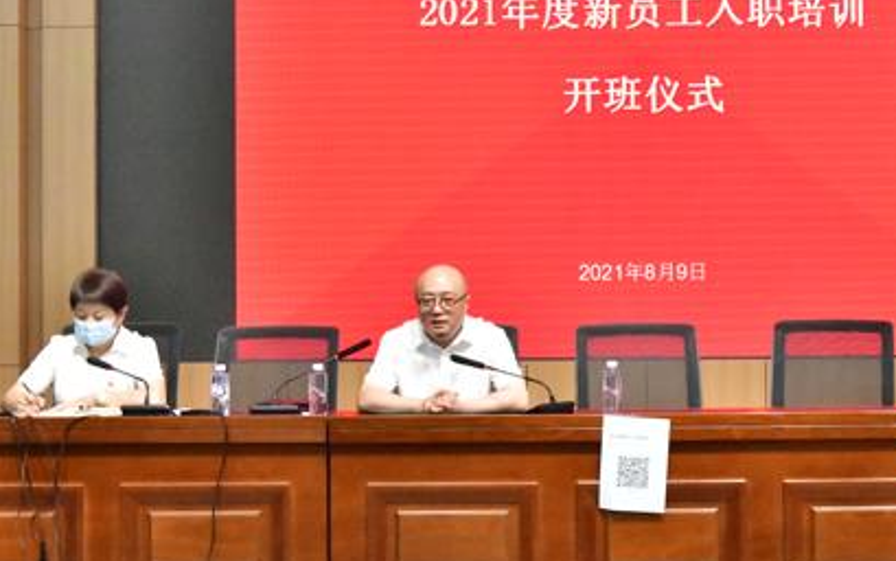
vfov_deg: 17.4
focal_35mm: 75
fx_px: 1832
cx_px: 609
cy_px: 208
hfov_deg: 27.3
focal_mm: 36
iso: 16000
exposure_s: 1/500
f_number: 11
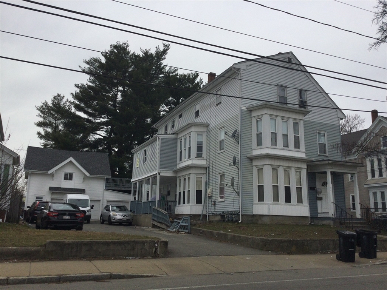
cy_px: 145
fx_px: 347
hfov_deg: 58.4
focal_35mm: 31
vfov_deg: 45.4
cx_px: 194
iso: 25
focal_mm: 3.3
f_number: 2.4
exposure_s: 1/2203
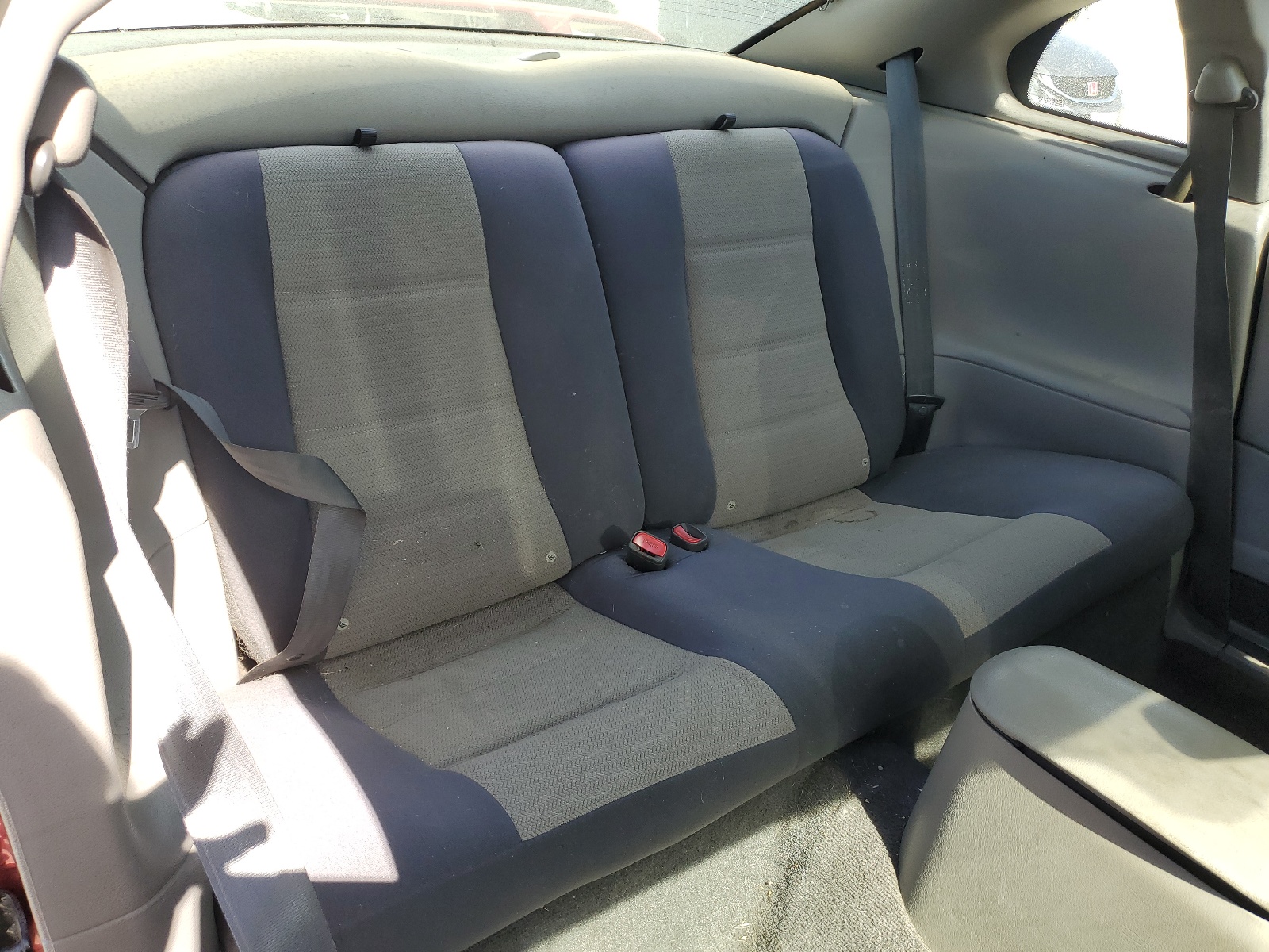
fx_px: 953
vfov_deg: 53.1
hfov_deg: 67.3
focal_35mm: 26
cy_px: 476
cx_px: 634
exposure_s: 1/370
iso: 50
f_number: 1.5
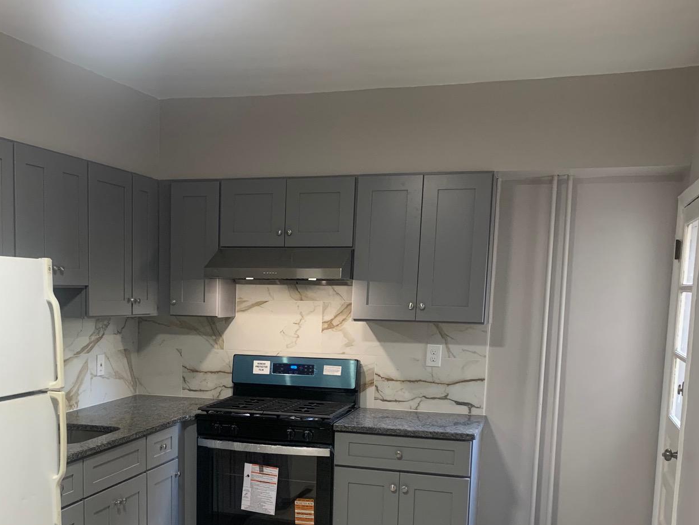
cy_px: 424
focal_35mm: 43
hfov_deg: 43.3
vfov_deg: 32.6
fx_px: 868
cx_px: 242
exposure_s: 1/60
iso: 200
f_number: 1.8
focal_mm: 4.25
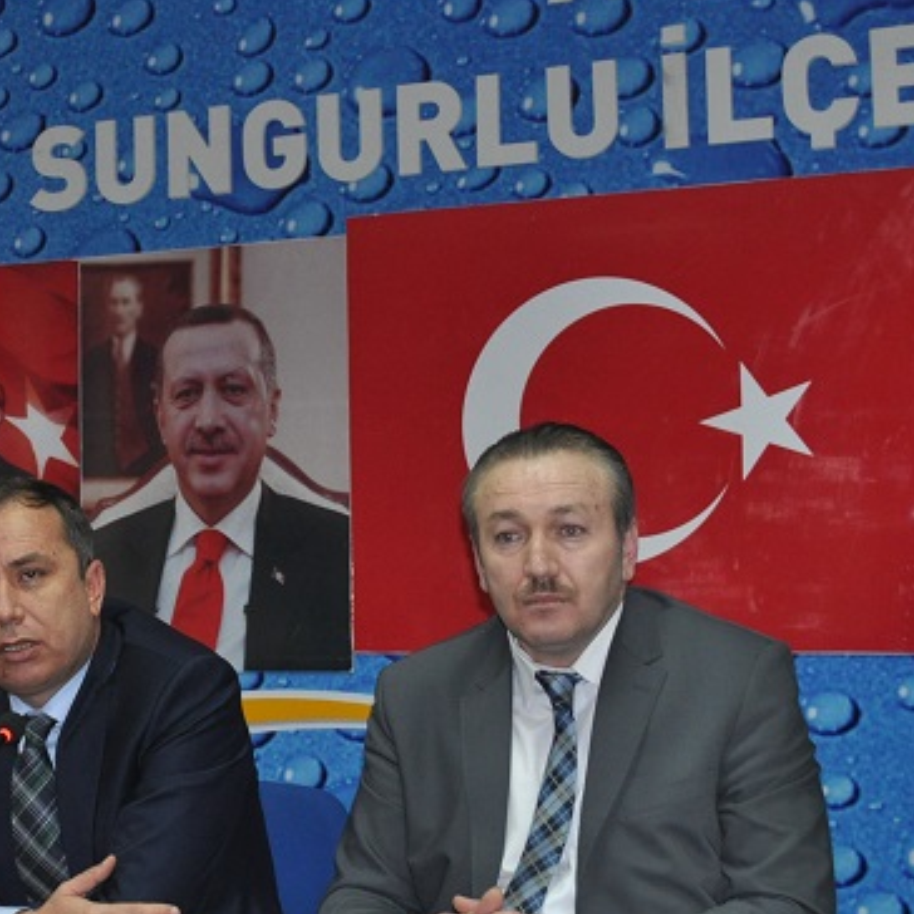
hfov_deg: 20.2
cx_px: 85
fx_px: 2509
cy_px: 398
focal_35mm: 84
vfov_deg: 20.6
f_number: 4.5
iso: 800
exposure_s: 1/60
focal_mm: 30
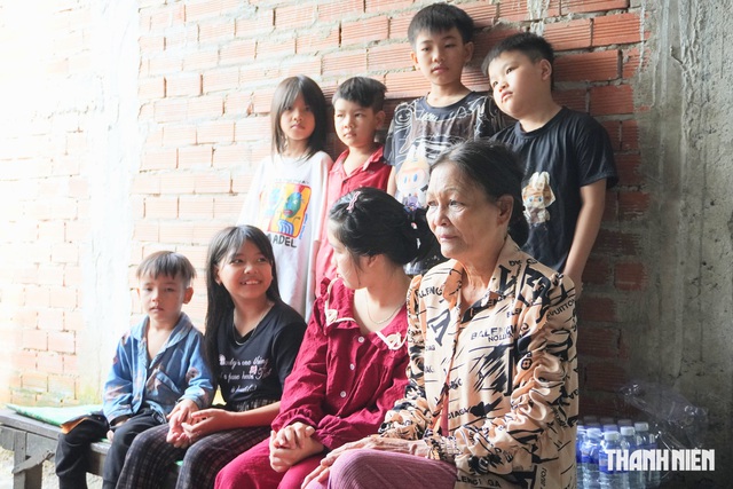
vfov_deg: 33.0
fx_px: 825
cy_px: 244
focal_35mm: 40
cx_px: 366
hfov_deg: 47.9
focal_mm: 27
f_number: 4.5
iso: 1600
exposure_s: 1/160
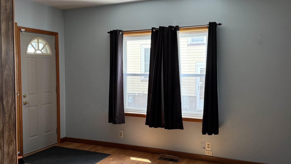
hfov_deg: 53.9
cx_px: 131
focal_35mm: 37
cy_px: 88
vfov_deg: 32.0
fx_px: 285
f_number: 1.78
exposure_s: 1/187
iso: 200
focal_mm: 6.76
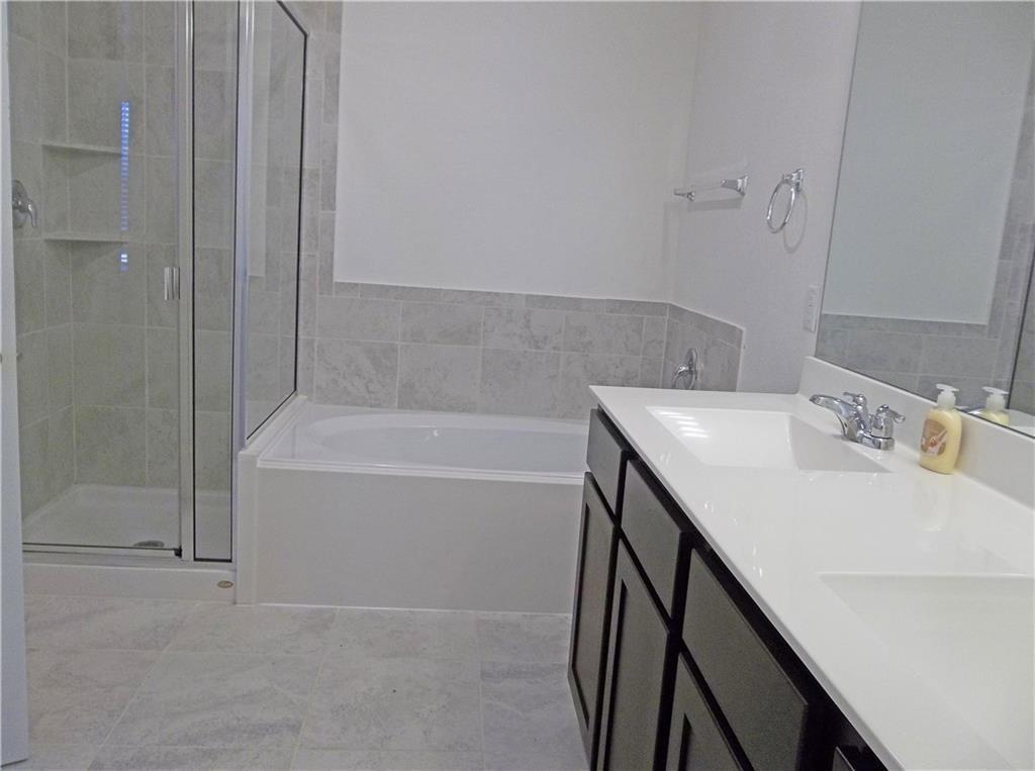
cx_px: 518
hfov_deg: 65.4
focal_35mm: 27
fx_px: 805
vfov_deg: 51.2
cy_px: 386
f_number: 3.5
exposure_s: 1/30
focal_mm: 4.9
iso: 107
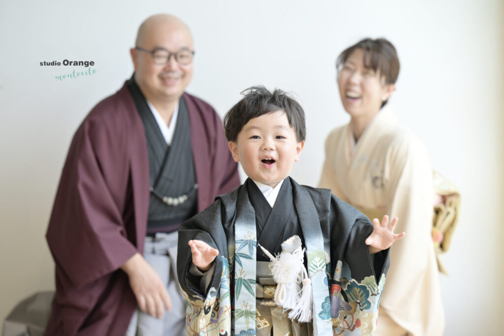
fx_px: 1890
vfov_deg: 10.2
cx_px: 252
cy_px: 168
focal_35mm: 135
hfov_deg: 15.2
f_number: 4
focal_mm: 135
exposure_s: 1/250
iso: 500
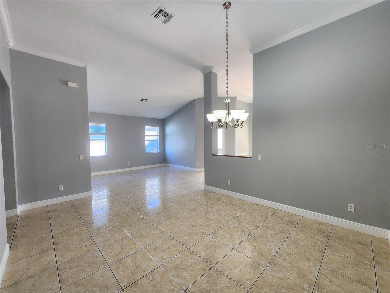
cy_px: 146
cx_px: 195
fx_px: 146
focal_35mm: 13
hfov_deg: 106.2
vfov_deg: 89.9
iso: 250
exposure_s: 1/60
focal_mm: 2.2
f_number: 2.2
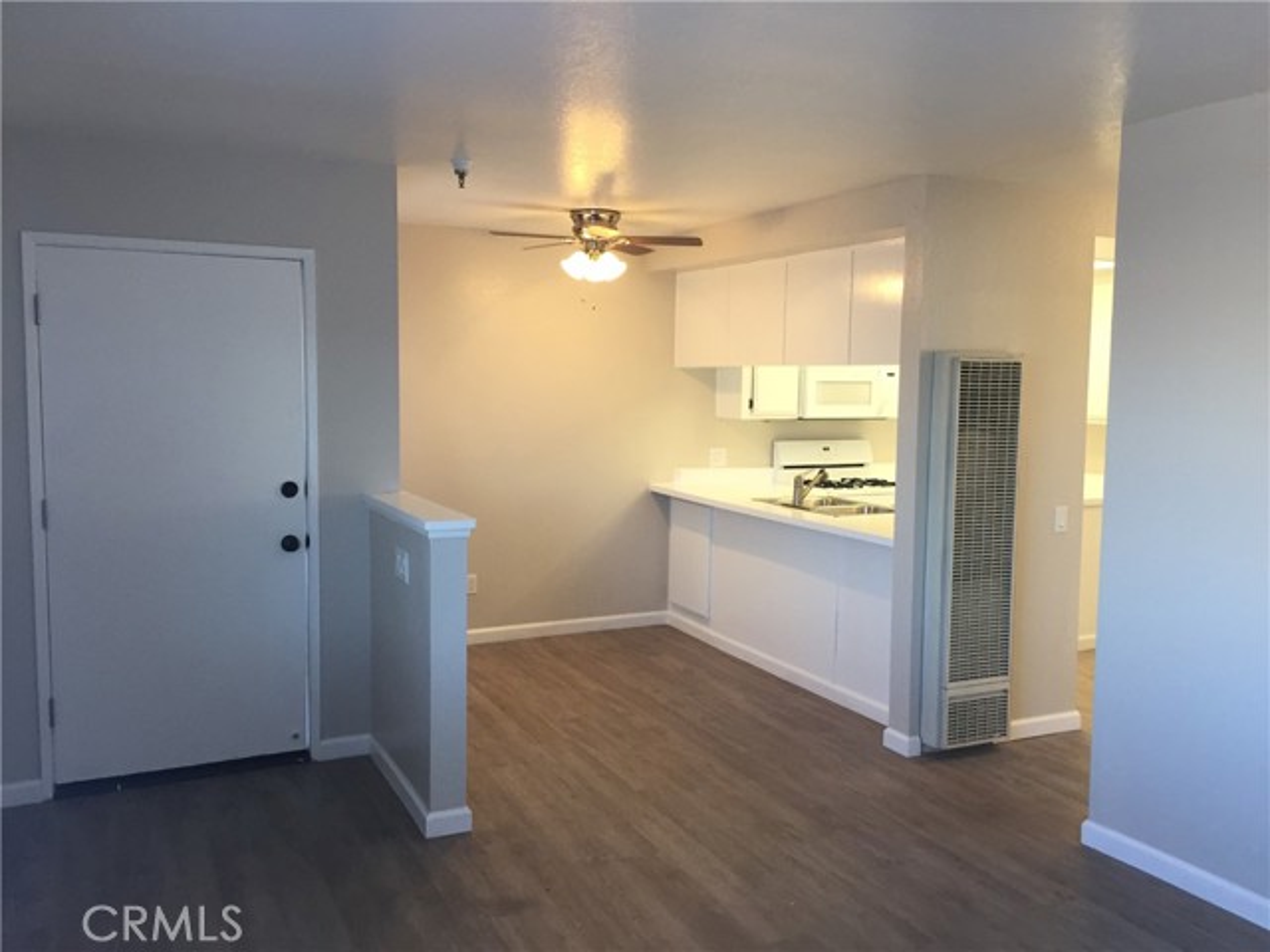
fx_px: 1064
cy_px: 476
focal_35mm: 29
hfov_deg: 61.7
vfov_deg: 48.2
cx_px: 635
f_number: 2.2
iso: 50
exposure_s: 1/30
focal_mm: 4.15
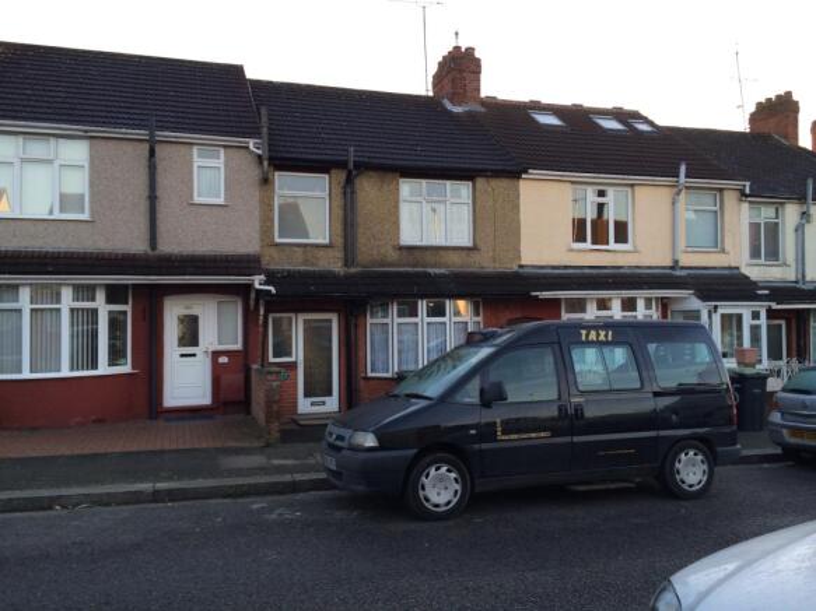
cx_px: 408
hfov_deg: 60.0
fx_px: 707
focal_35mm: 30
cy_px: 306
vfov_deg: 46.8
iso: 32
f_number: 2.2
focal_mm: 4.12
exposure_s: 1/124
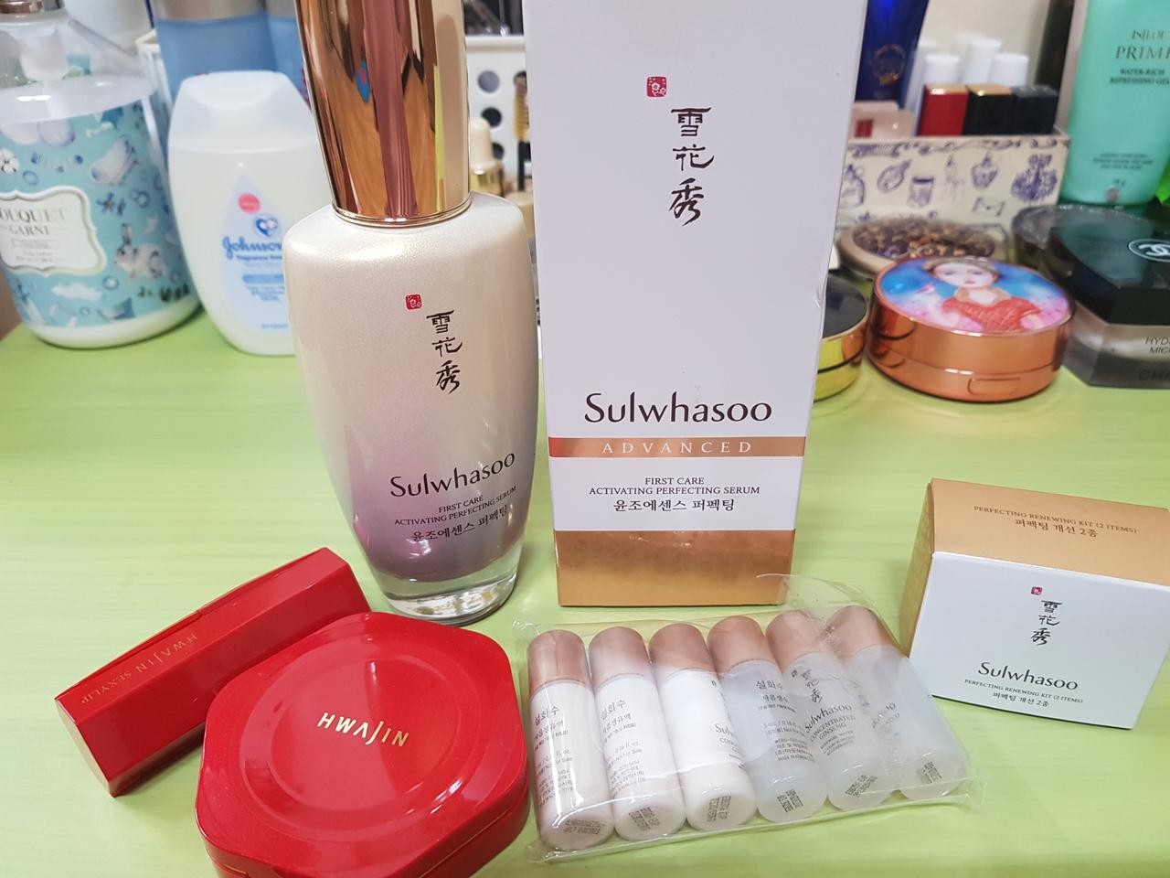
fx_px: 879
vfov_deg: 53.1
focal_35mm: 26
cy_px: 439
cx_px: 585
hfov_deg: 67.3
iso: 160
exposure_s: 1/30
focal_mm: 4.3
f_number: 1.7
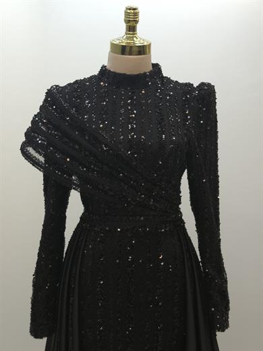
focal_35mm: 48
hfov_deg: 30.3
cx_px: 132
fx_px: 486
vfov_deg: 39.7
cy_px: 176
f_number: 1.78
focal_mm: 6.76
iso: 64
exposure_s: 1/885
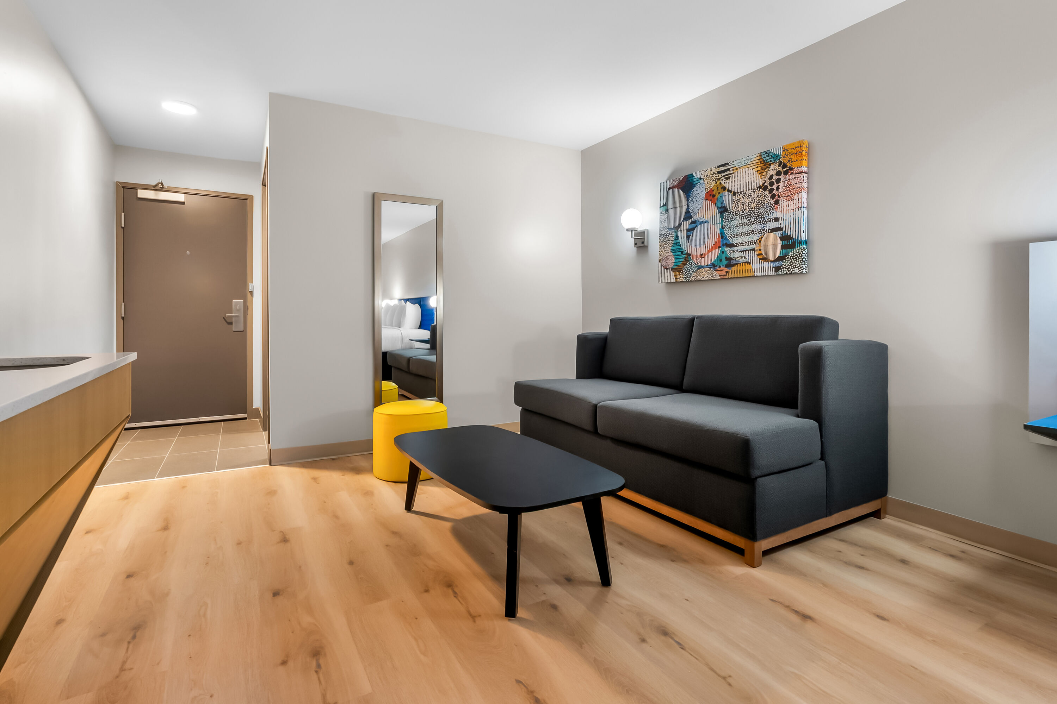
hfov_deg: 96.7
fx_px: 470
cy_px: 352
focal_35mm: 16
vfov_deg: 73.7
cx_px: 528
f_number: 11
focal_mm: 16
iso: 400
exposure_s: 4
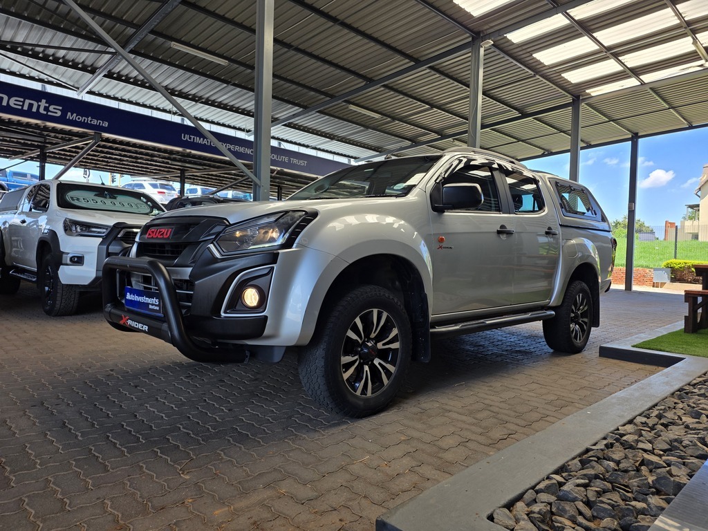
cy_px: 266
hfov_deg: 73.9
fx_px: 470
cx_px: 354
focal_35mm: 23
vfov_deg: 58.9
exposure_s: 1/1272
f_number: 1.7
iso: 80
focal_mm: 6.25
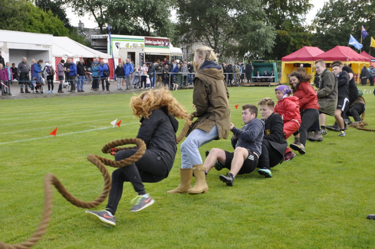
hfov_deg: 29.9
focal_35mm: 68
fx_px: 702
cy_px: 124
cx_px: 188
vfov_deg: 20.1
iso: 400
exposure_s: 1/200
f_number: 7.1
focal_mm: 45
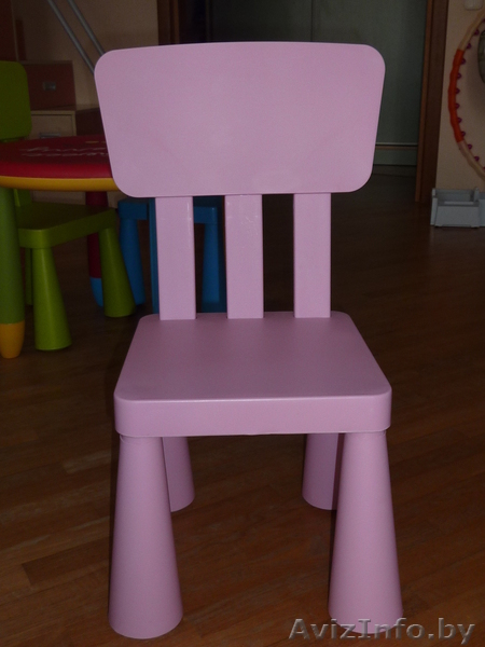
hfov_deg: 37.7
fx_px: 710
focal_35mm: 38
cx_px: 242
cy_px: 324
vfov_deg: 49.0
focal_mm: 4.1
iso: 100
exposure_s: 1/30
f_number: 3.3
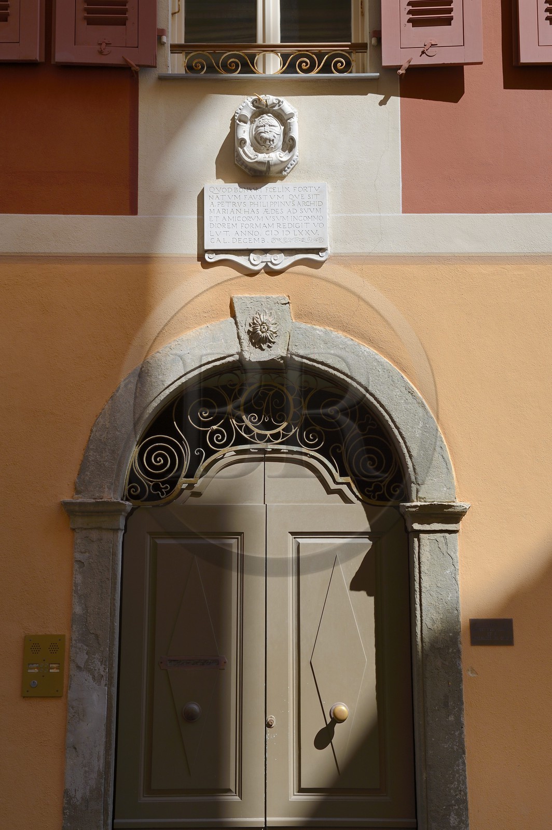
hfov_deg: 28.0
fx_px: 1106
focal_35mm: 48
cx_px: 276
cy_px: 415
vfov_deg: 41.1
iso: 200
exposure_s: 1/200
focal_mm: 48
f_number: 9
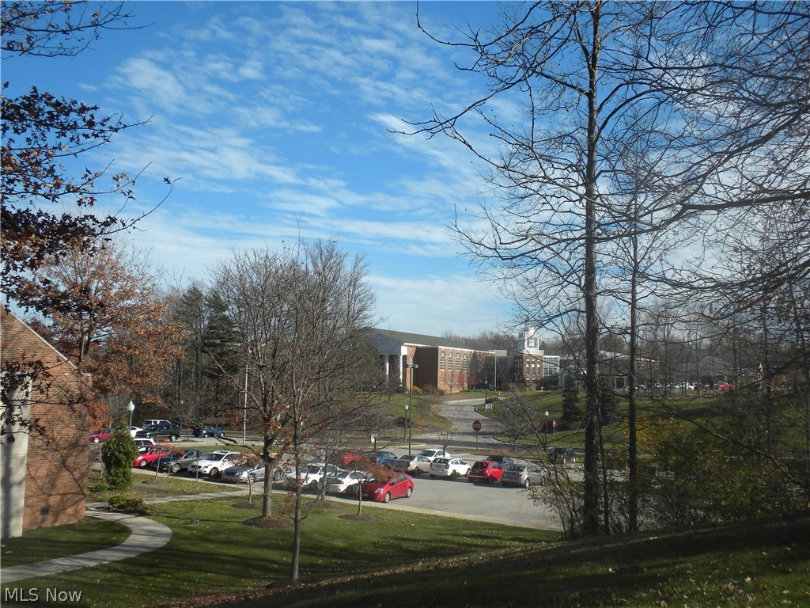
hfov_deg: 50.1
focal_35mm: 37
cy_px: 304
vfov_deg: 38.7
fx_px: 866
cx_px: 405
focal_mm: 6.6
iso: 64
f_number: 10
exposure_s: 1/102
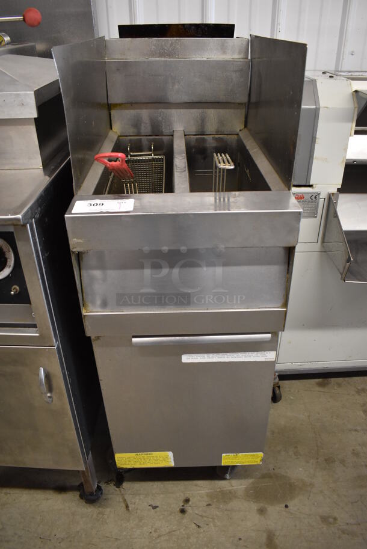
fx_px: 412
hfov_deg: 48.0
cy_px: 274
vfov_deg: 67.3
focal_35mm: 27
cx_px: 184
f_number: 3.5
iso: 2000
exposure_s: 1/125
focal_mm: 18
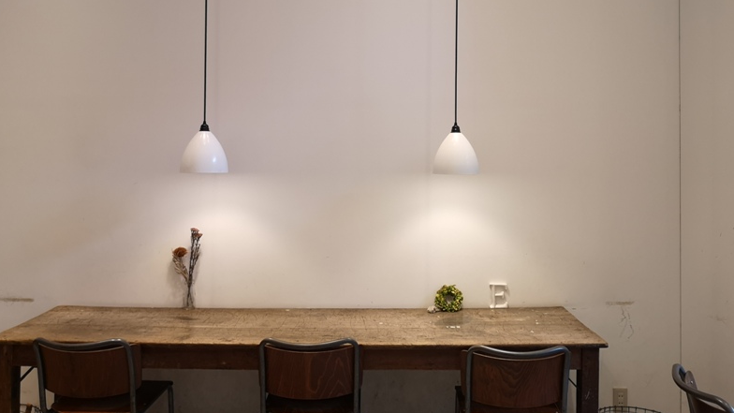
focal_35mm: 30
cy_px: 144
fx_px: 584
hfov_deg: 64.3
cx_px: 370
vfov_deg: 38.6
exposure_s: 1/60
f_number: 1.8
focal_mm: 3.95
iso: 125
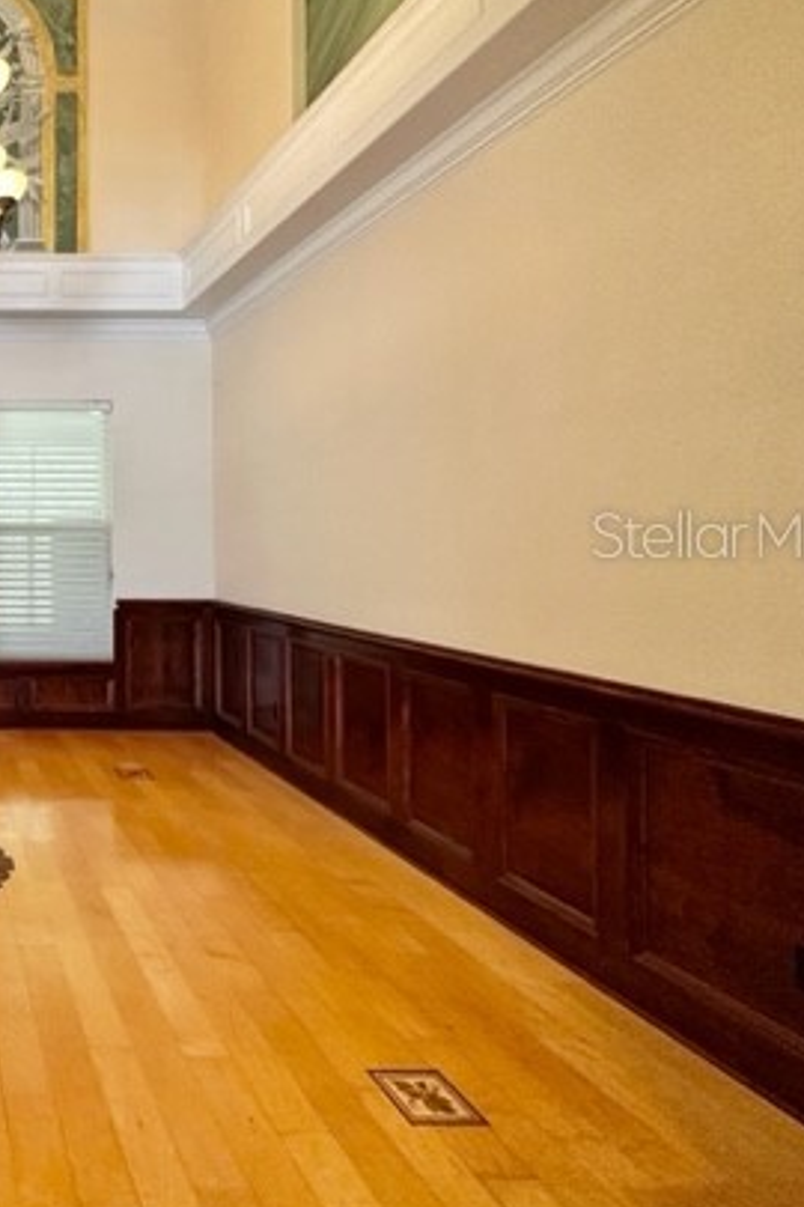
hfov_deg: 43.0
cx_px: -80
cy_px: 533
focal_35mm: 23
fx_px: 770
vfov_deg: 75.8
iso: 250
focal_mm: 2.22
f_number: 2.2
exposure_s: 1/60
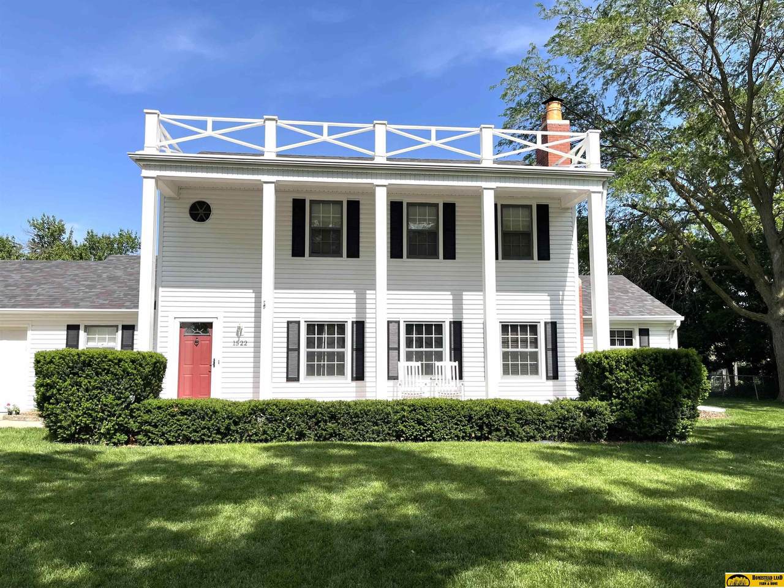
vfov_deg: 53.1
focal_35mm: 26
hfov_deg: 67.3
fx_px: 589
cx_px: 392
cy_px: 294
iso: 50
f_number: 1.6
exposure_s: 1/5076
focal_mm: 5.1
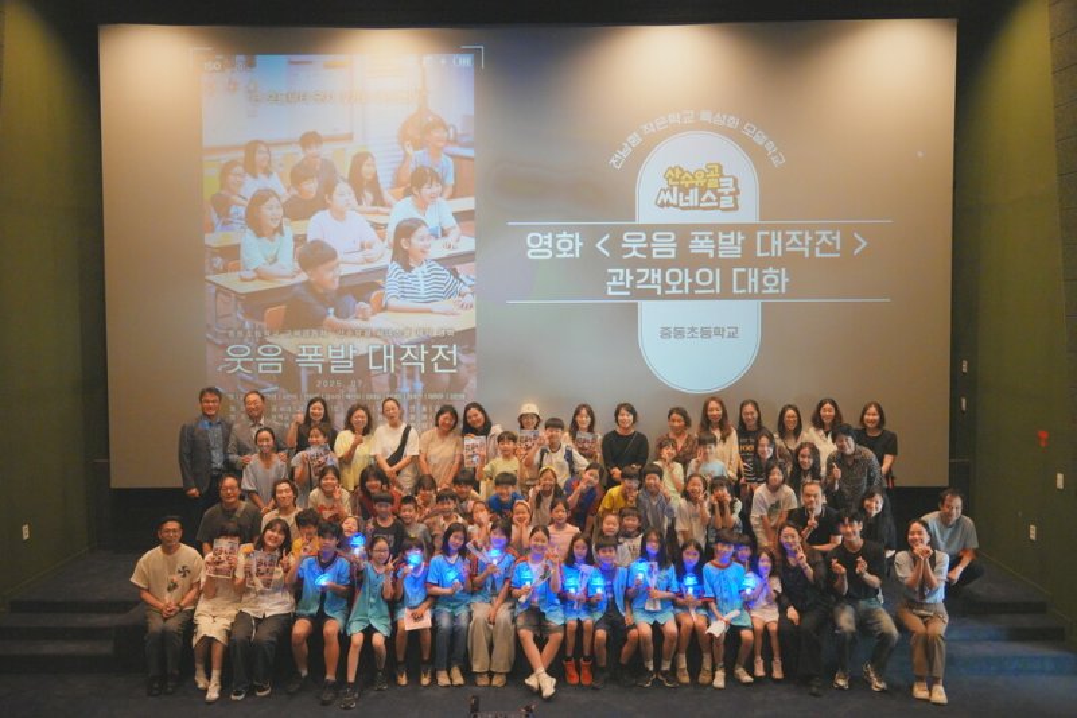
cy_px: 359
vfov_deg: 43.6
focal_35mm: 30
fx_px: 897
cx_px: 538
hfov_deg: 61.9
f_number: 2.8
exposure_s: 1/160
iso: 4000
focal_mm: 30
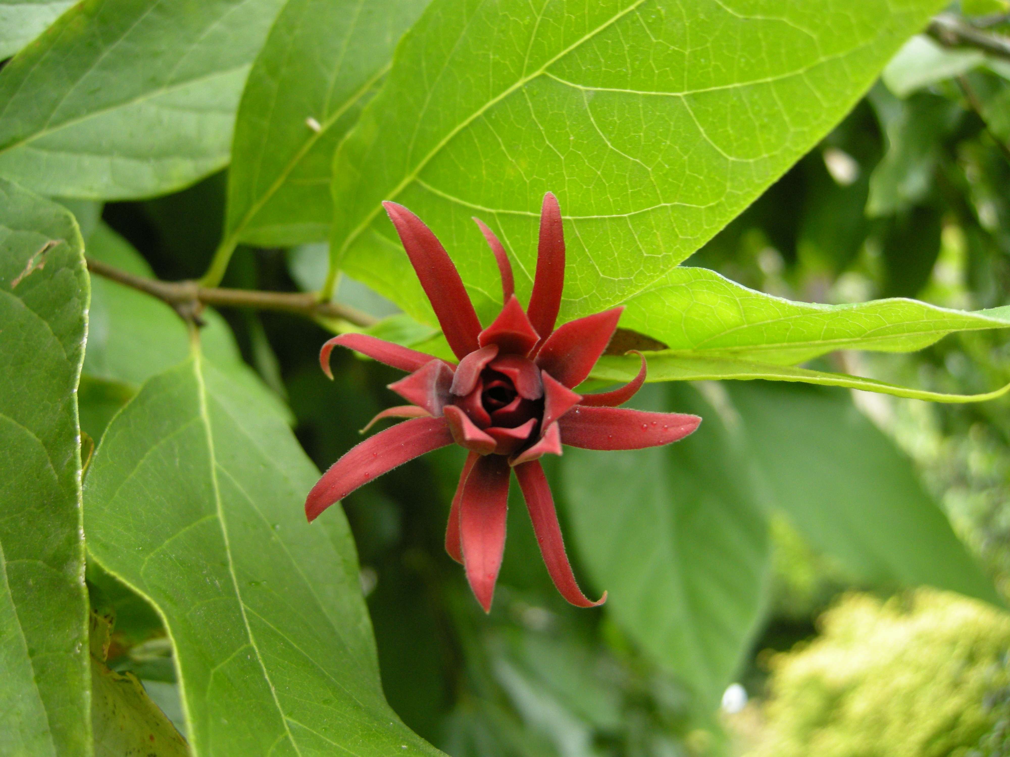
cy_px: 378
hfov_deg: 52.6
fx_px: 1021
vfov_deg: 40.7
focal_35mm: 35
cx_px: 505
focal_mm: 7.5
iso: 146
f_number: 2.7
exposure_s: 1/64
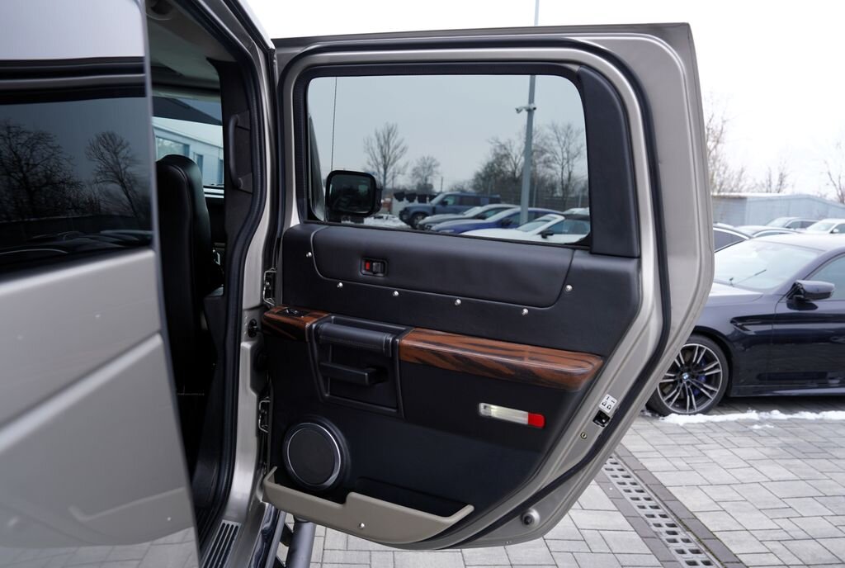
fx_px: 565
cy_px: 284
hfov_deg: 73.6
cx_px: 422
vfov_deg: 53.4
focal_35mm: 24
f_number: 4
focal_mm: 24
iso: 100
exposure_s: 1/50
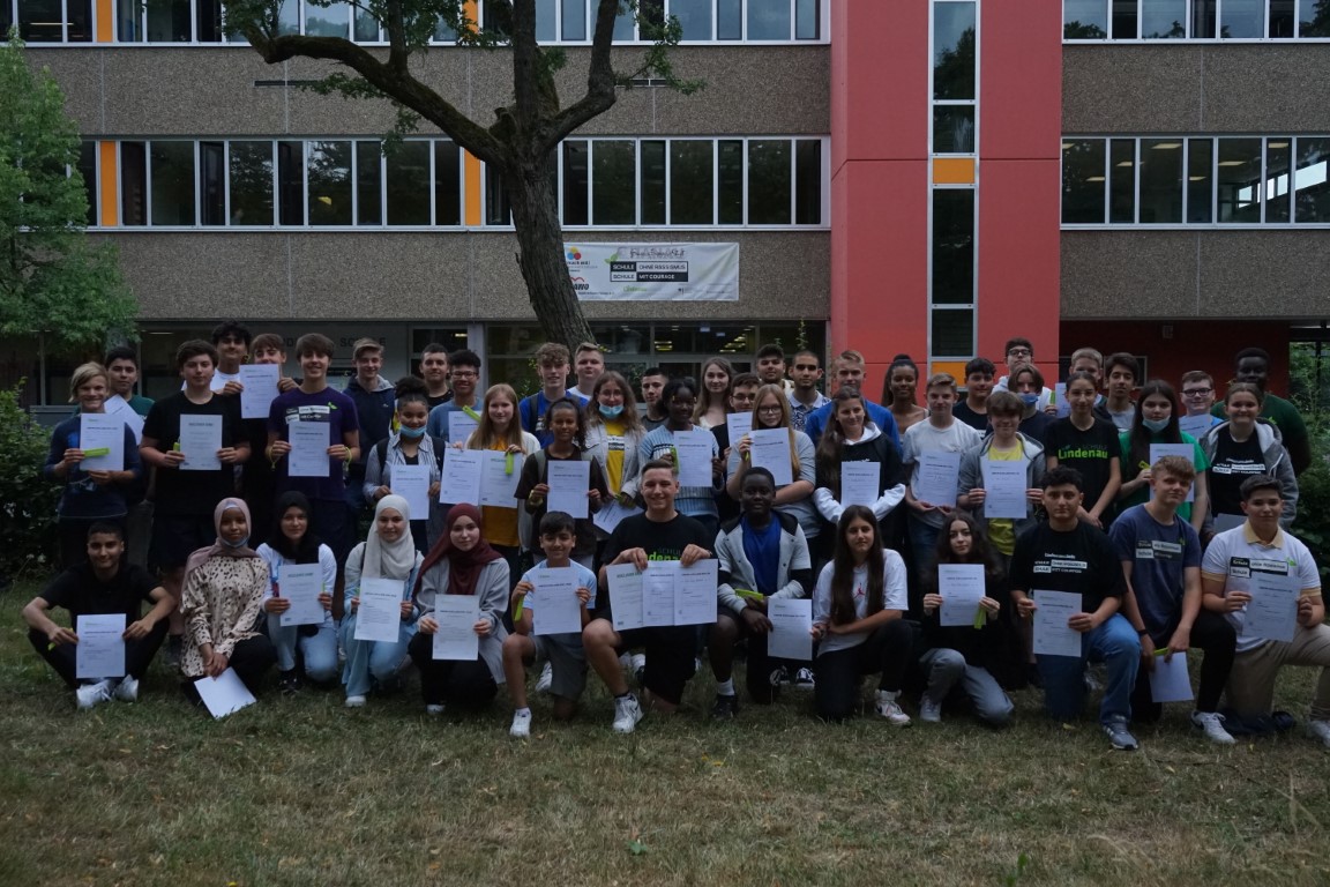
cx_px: 665
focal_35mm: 35
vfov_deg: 37.9
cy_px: 444
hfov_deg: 54.4
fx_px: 1293
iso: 3200
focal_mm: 35
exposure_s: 1/1600
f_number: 9
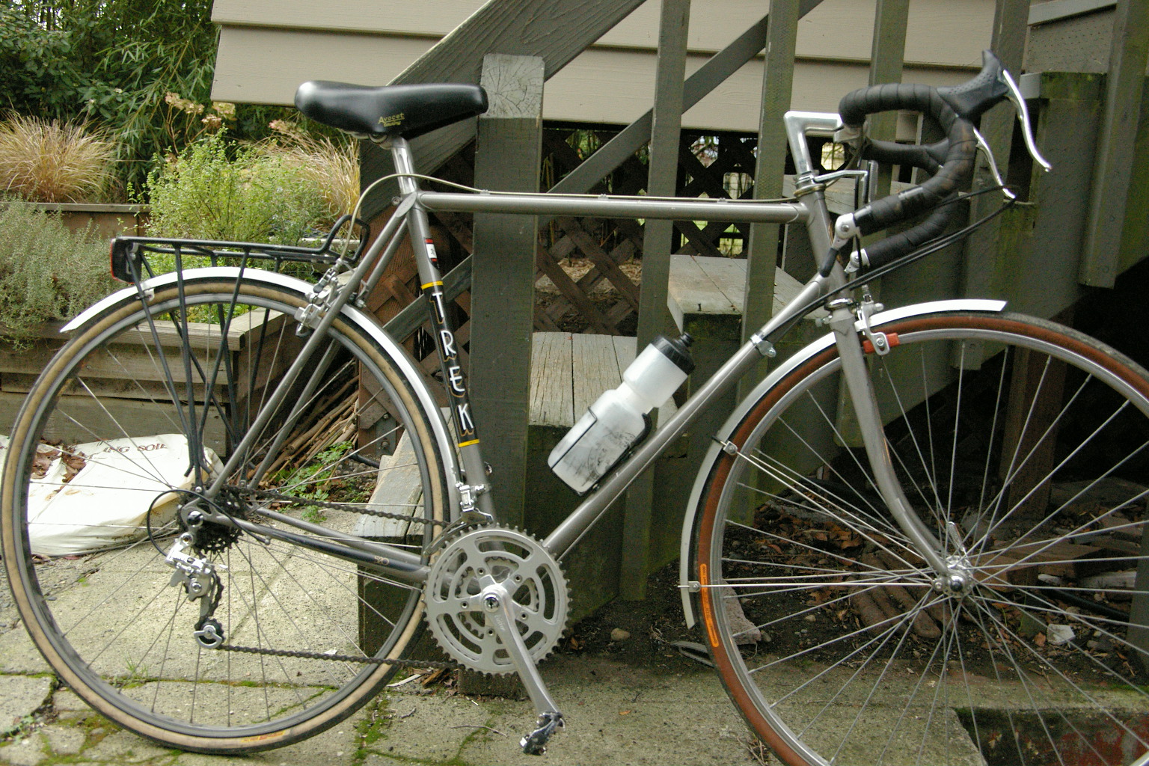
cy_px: 383
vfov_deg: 36.9
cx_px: 574
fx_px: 1149
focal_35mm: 36
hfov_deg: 53.1
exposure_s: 1/100
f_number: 5
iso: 1600
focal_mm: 24
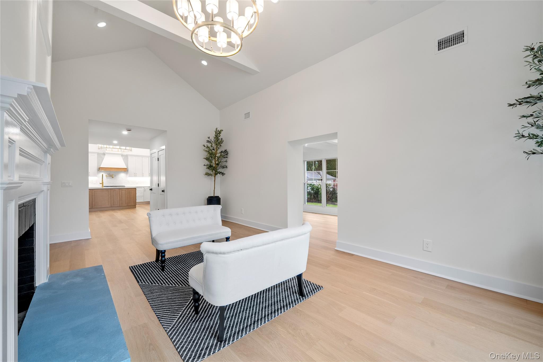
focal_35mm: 14
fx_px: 211
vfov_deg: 81.2
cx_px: 272
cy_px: 181
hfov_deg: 104.3
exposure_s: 1/3
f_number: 9
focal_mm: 14
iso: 500
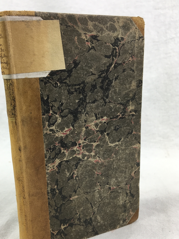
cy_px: 136
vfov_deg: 51.2
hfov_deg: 39.5
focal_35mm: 36
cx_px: 75
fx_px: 248
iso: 40
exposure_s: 1/100
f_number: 2.2
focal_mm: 4.15
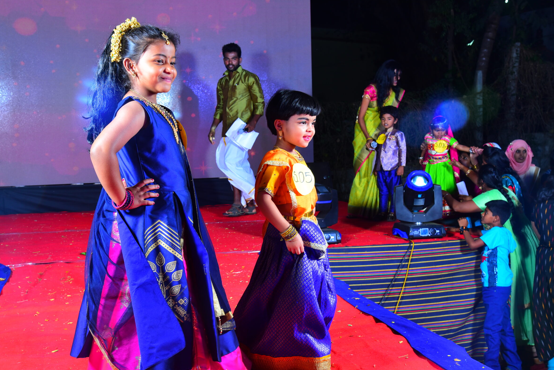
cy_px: 189
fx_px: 770
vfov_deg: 27.0
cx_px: 266
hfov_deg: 39.6
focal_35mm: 50
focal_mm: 46
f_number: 9
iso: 640
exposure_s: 1/125
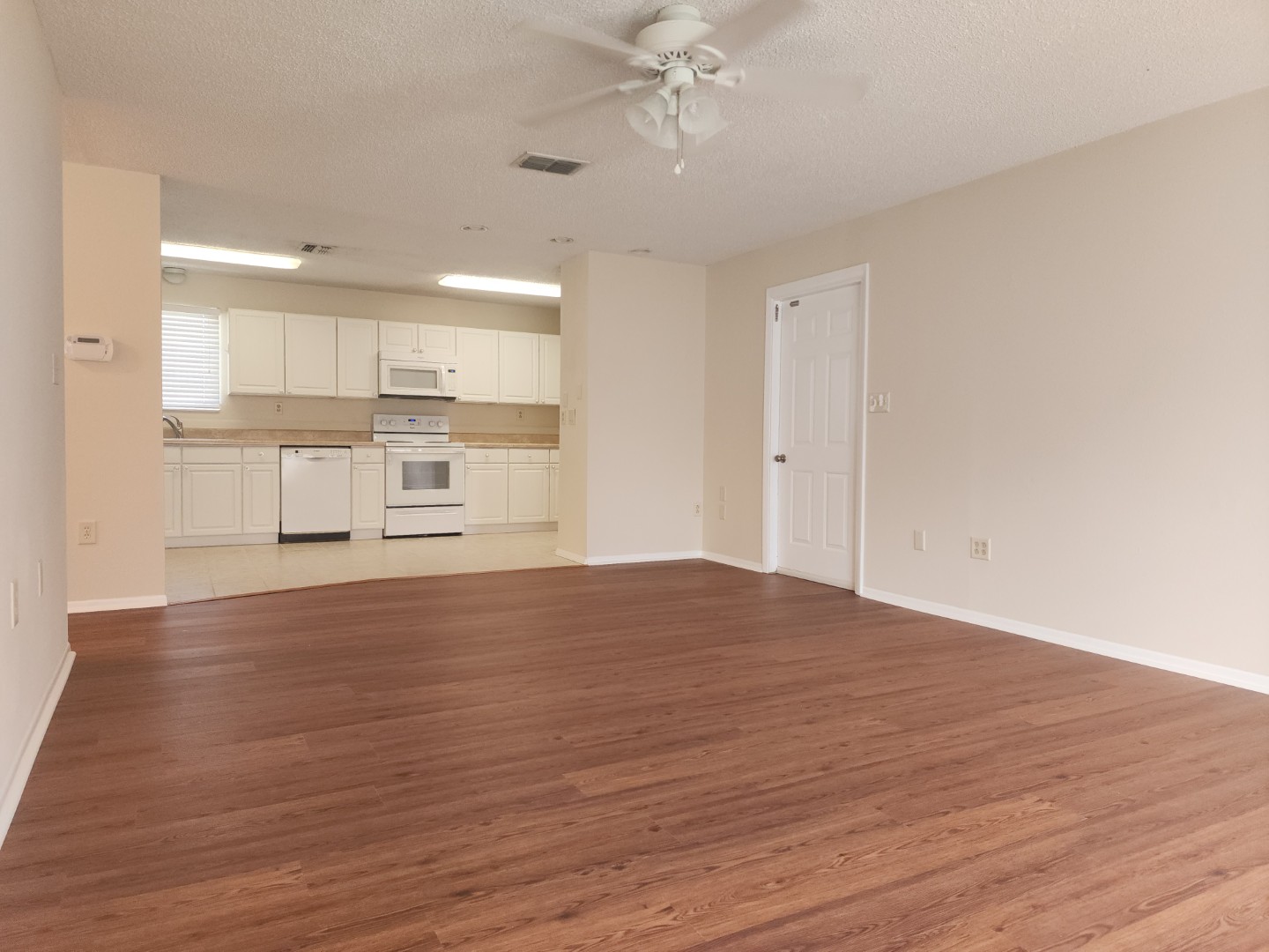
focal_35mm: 23
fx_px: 843
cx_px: 634
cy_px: 476
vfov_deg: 58.9
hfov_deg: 73.9
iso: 125
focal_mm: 6.4
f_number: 1.8
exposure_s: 1/60
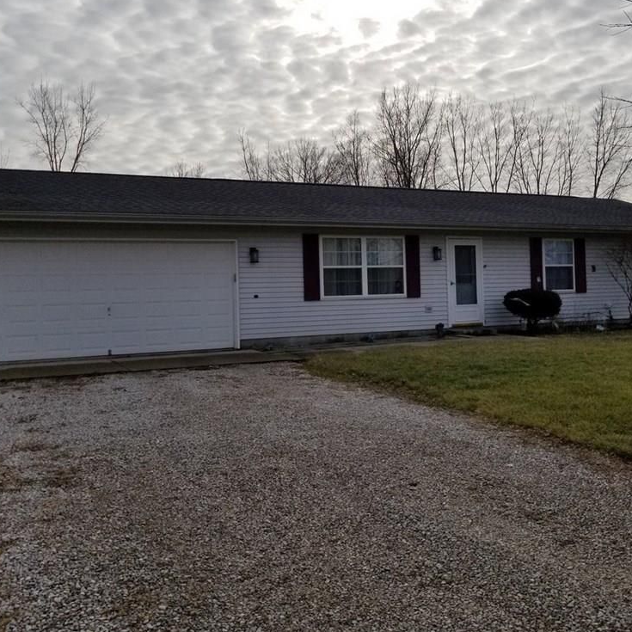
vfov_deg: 51.1
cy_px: 306
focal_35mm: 32
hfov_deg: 51.1
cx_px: 332
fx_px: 661
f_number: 1.7
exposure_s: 1/10309
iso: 50
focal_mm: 4.25
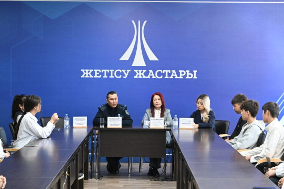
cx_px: 142
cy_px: 94
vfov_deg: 13.0
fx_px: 828
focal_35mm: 105
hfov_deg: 19.5
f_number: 5.6
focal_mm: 70
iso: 4000
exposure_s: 1/200
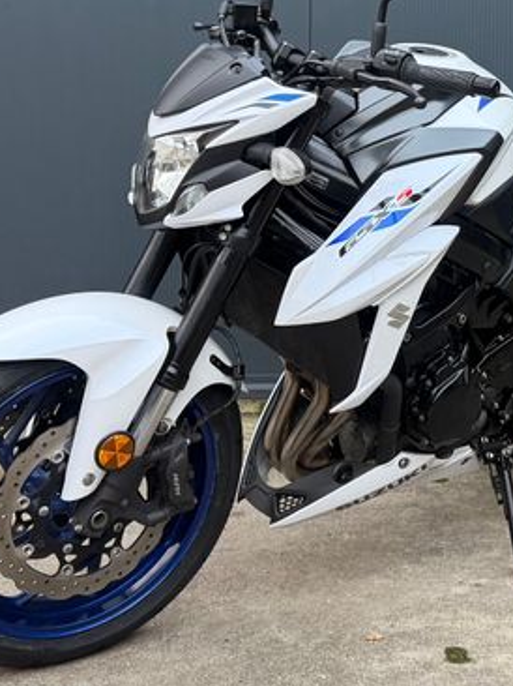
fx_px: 831
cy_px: 268
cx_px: 389
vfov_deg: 44.5
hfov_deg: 33.6
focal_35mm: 42
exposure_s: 1/105
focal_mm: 6.76
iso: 200
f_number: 1.78
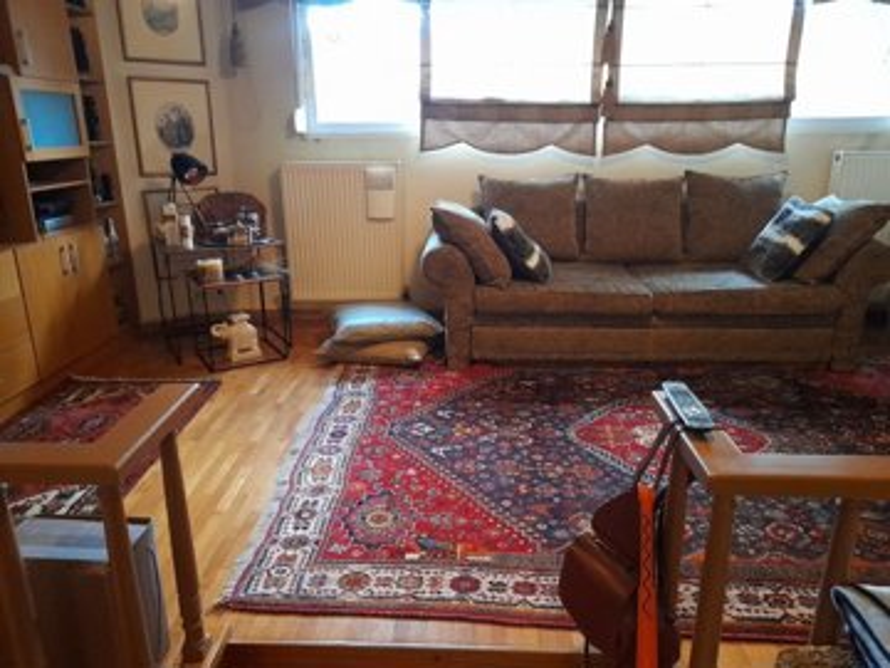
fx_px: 643
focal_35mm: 25
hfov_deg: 69.4
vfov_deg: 54.9
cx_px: 445
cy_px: 334
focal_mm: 4.6
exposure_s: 1/25
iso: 500
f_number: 2
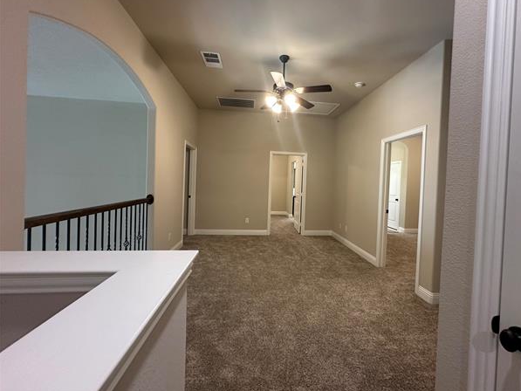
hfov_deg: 98.0
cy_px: 185
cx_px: 278
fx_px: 226
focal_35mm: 15
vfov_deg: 81.7
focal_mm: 2.22
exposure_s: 1/60
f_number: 2.2
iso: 250
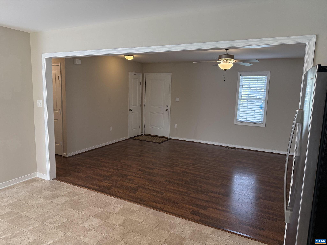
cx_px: 164
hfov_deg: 71.6
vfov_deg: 56.8
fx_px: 227
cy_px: 122
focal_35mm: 24
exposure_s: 1/162
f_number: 1.78
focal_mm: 6.76
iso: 200
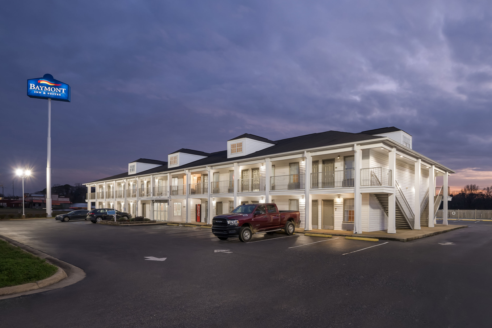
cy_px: 164
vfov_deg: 81.2
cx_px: 246
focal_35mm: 14
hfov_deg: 104.3
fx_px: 191
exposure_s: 1.6
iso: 80
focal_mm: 14
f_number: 8
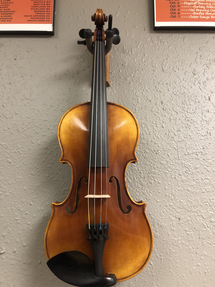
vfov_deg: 63.4
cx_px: 108
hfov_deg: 49.7
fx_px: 232
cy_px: 144
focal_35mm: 28
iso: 100
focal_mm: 3.99
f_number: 1.8
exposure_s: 1/15
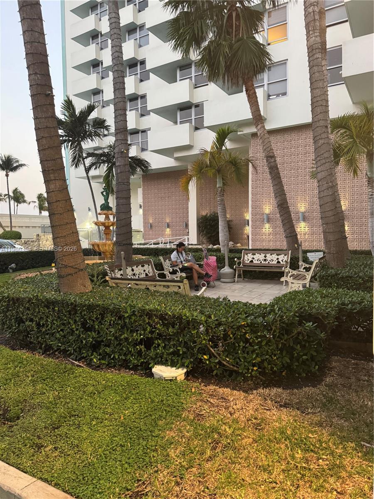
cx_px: 187
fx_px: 346
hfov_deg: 56.8
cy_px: 250
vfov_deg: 71.6
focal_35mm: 24
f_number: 1.78
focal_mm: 6.76
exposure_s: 1/60
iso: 640
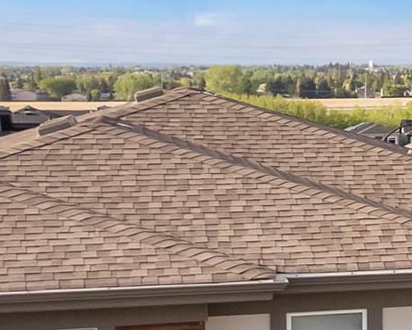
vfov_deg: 11.2
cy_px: 310
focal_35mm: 137
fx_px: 1670
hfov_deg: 10.1
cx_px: 1263
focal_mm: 8.38
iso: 110
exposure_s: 1/1250
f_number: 2.8
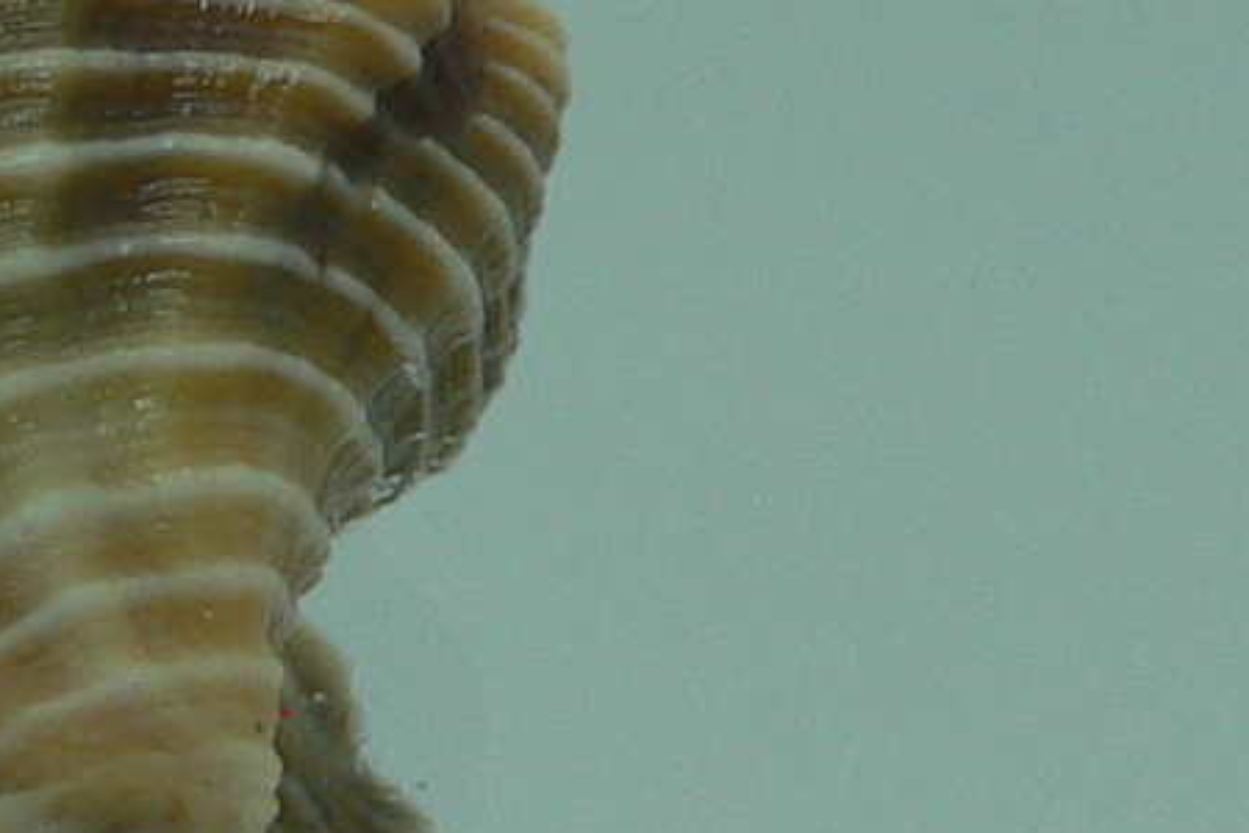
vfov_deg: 8.4
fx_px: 5655
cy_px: 300
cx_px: -28
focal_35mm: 163
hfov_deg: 12.4
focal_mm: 4.6
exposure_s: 1/80
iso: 80
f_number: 2.8
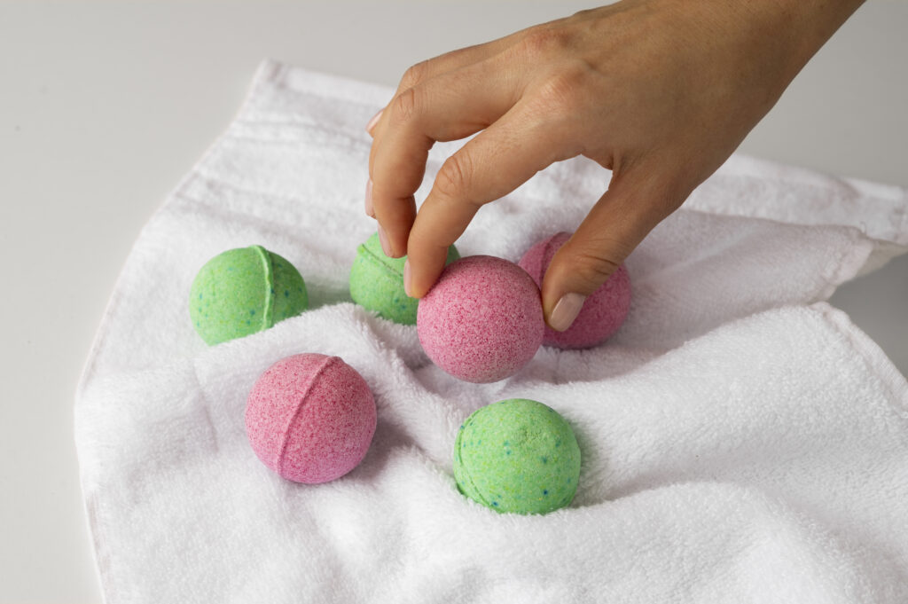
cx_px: 454
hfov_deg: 32.9
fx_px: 1537
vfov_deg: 22.2
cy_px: 302
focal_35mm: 61
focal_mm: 61
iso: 400
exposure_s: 1/250
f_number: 8
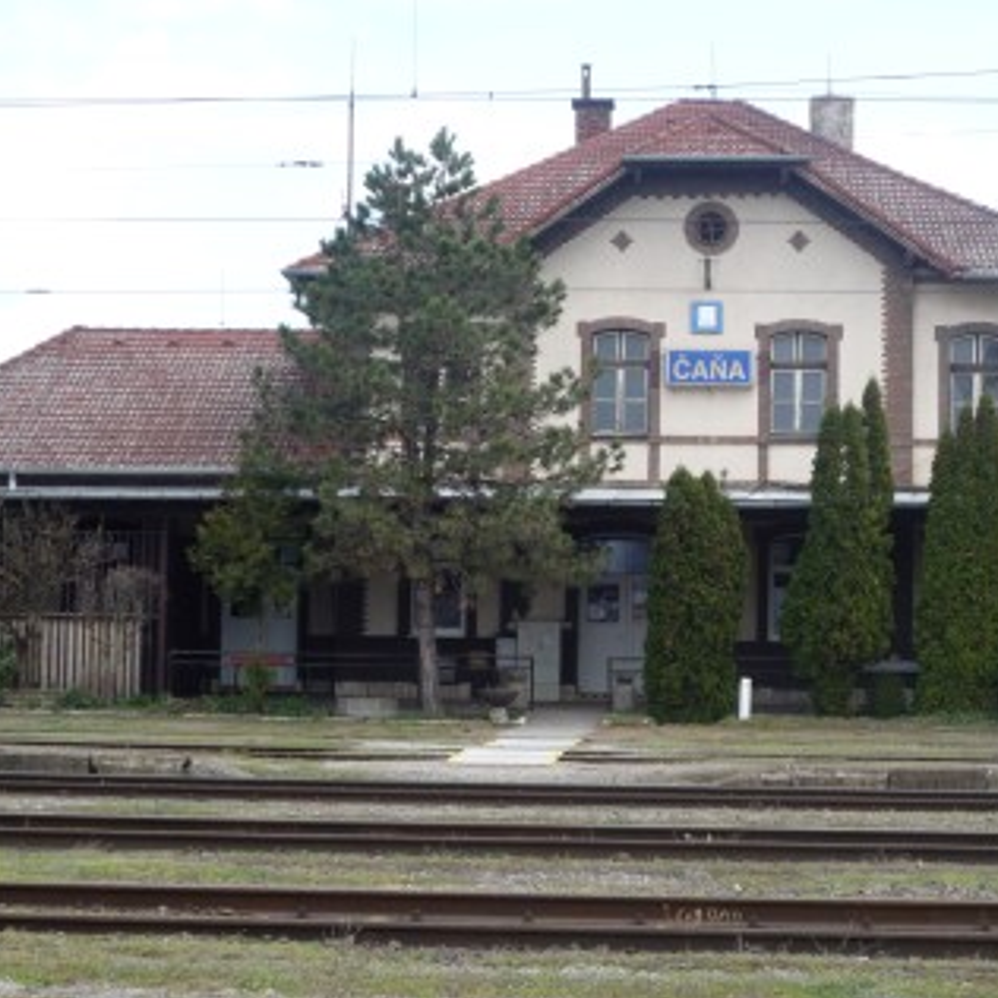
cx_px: 640
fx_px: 2218
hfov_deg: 25.3
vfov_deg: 25.4
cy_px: 496
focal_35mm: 68
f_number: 5.2
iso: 100
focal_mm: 10
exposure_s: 1/160
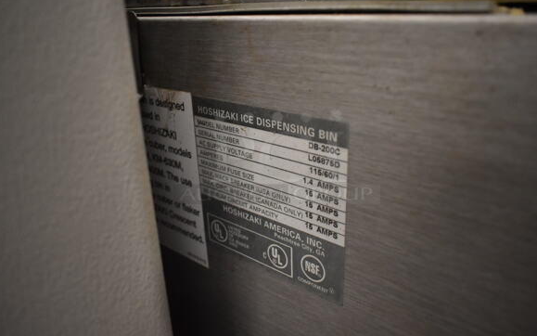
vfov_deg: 43.1
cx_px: 277
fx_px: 424
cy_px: 155
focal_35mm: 29
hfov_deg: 64.6
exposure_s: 1/125
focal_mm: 18
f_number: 3.5
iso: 1800
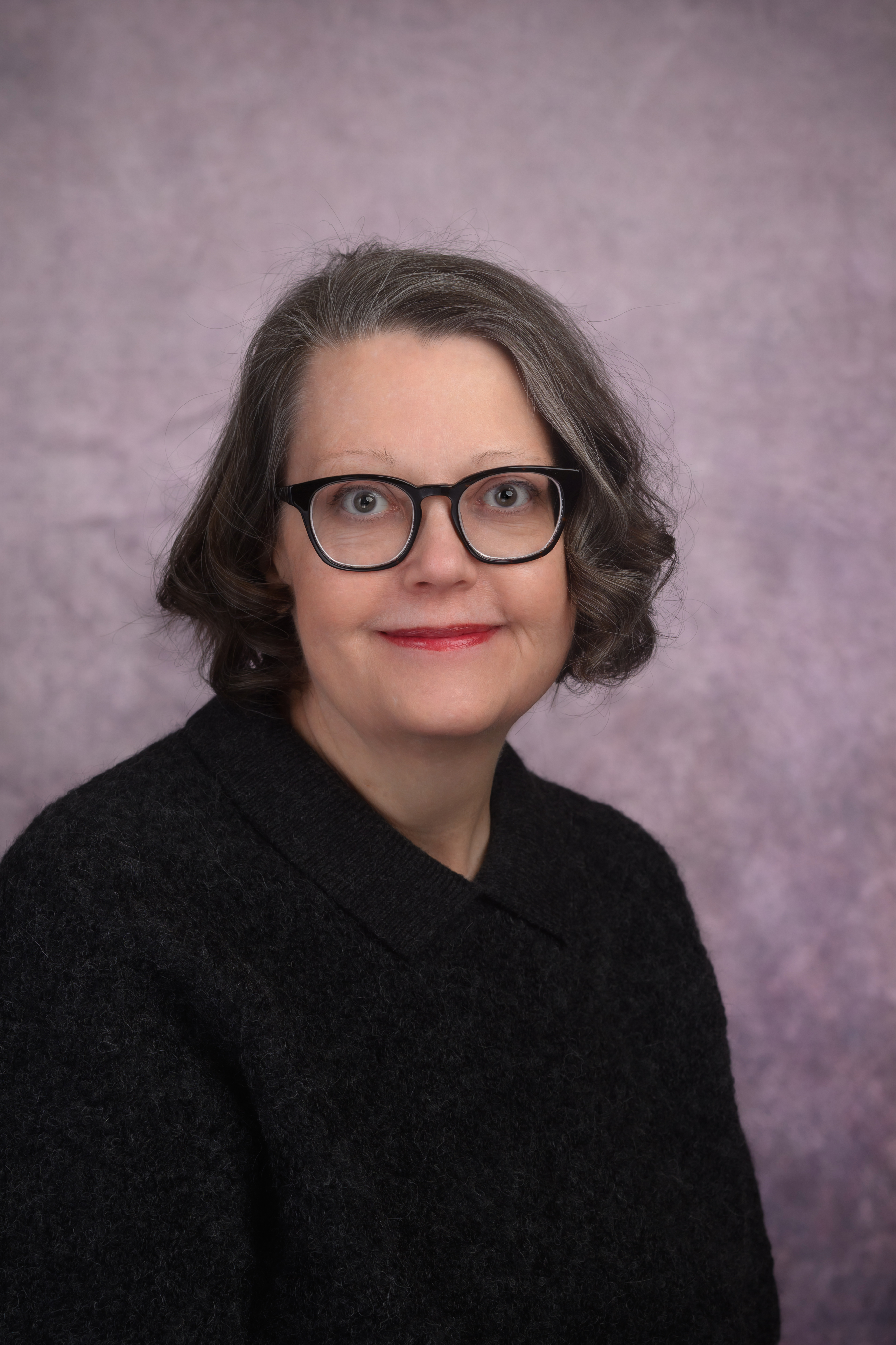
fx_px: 3658
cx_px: 448
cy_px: 672
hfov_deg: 14.0
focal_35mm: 98
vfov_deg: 20.8
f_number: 6.3
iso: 250
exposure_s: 1/200
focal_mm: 98
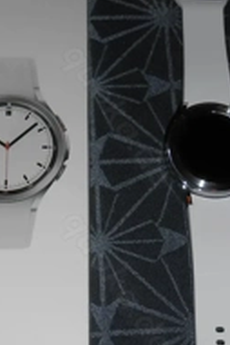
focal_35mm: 57
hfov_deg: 23.8
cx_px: 107
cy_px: 203
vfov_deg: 34.9
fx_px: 545
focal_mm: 4.6
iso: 80
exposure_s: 1/25
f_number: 11.5
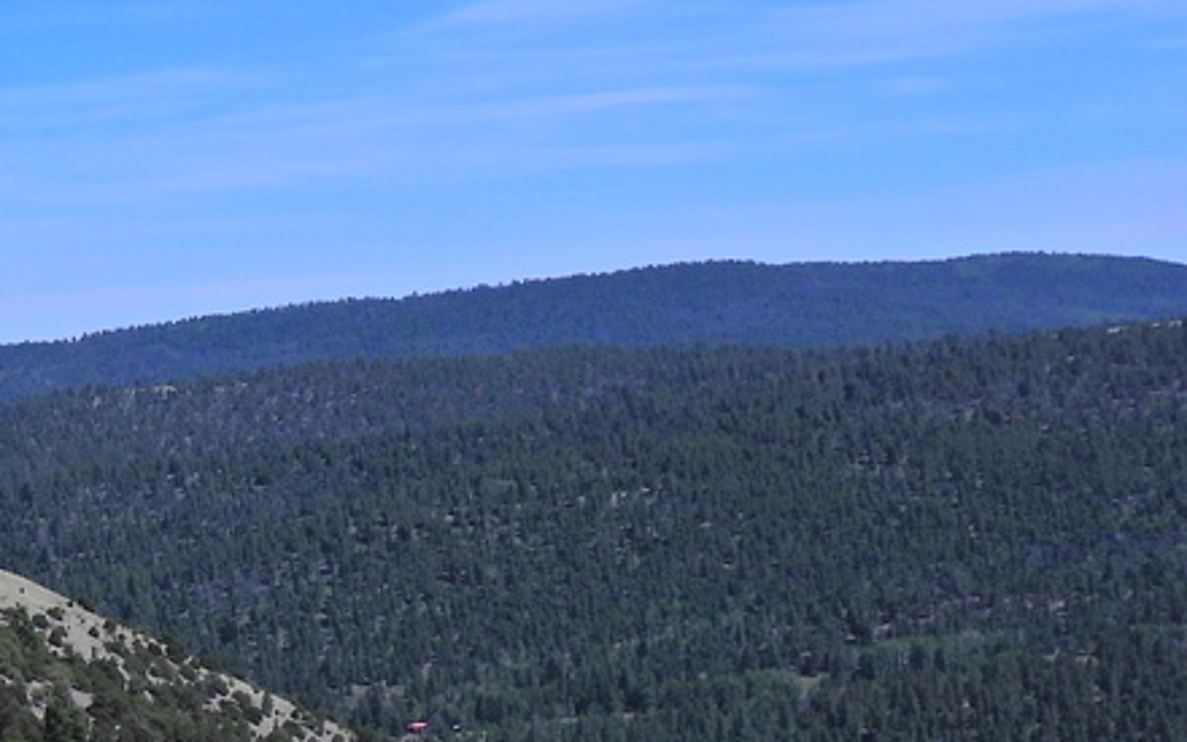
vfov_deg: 11.9
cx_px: -488
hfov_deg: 17.7
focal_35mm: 108
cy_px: 818
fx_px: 3494
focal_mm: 6.2
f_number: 4
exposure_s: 1/2000
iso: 100
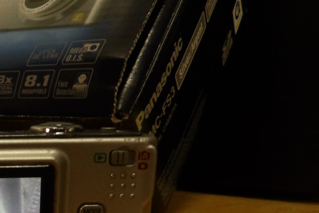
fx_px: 567
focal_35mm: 64
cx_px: -84
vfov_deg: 19.7
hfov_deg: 27.0
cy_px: 268
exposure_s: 1/17
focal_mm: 4.3
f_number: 3.2
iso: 230
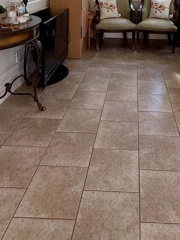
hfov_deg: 39.7
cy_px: -3
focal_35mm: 35
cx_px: 132
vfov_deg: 44.3
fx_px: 243
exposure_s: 1/99
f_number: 2.2
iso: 160
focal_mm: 2.22
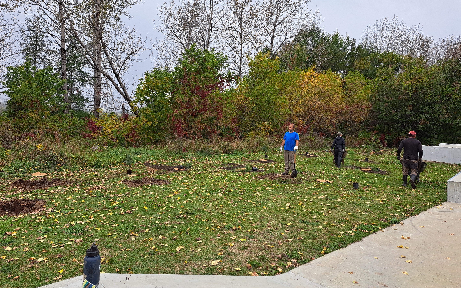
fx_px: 327
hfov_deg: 70.4
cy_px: 118
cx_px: 235
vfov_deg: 47.4
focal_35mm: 26
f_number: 1.8
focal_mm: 5.23
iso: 50
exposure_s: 1/765
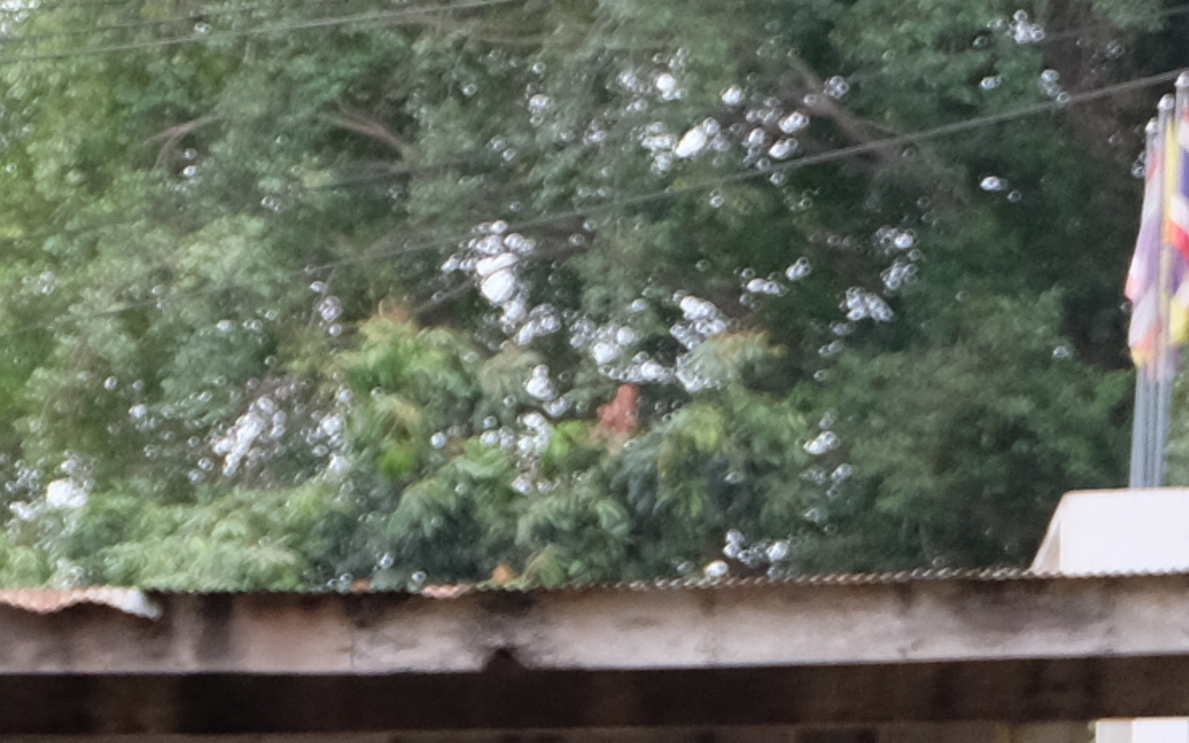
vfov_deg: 6.6
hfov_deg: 10.5
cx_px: -652
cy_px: 1536
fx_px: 6254
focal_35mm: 193
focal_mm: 22.2
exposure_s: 1/56
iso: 800
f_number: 4
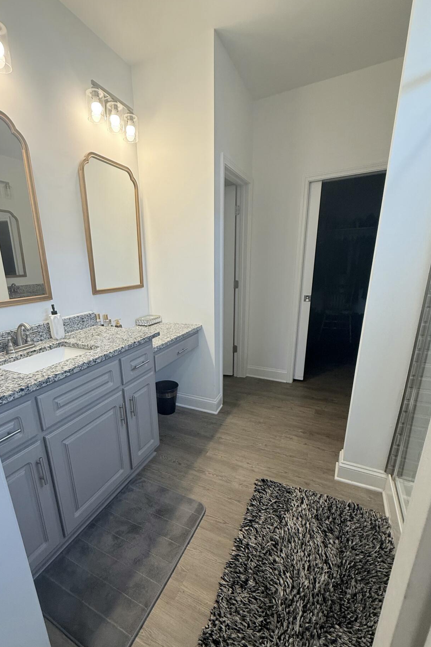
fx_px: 287
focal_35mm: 16
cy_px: 352
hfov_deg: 73.1
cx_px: 178
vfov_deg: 96.5
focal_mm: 2.22
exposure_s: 1/120
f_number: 2.2
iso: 125
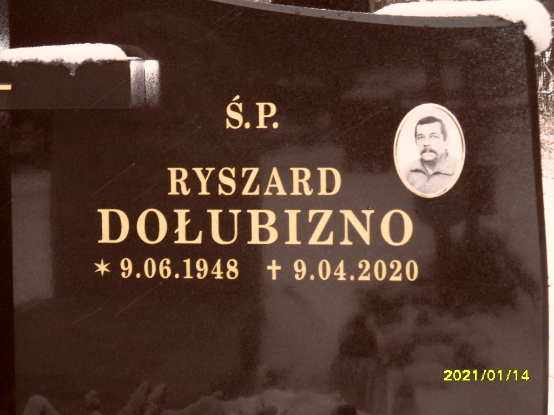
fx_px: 1920
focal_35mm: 120
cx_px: 277
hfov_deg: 16.4
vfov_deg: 12.3
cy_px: 208
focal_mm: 20
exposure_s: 1/60
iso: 200
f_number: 4.4
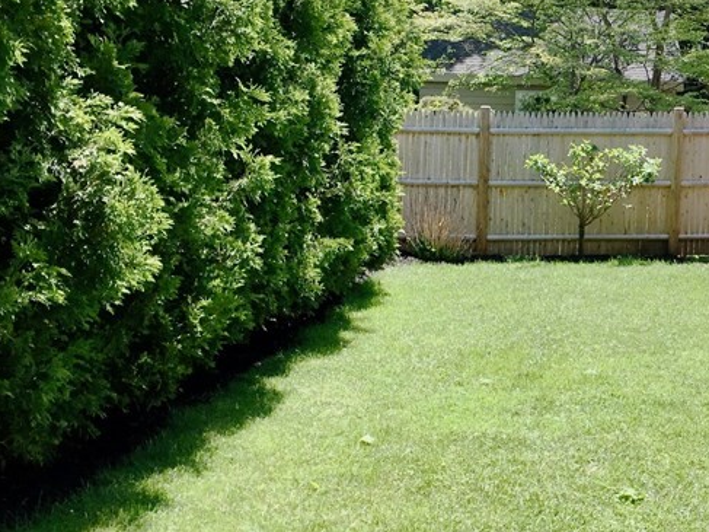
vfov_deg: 24.0
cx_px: 623
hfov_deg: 30.4
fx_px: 1249
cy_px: 230
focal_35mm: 61
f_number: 2.2
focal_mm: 4.15
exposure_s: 1/530
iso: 25
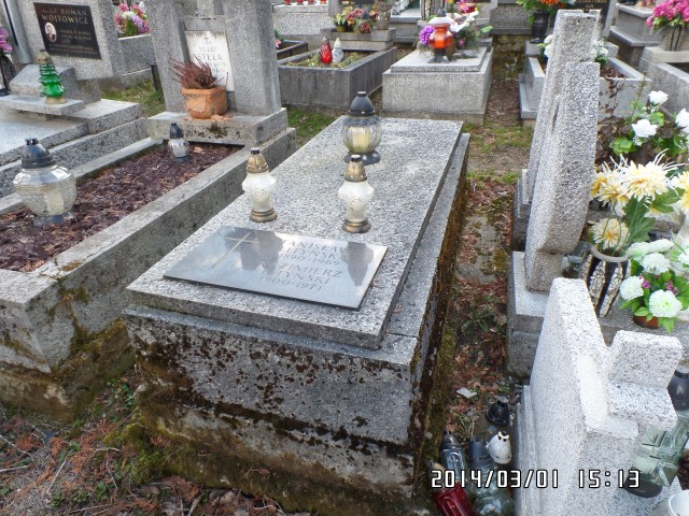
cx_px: 344
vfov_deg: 58.9
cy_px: 258
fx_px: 458
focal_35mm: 23
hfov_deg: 73.9
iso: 100
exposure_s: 1/60
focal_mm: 4.1
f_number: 3.5
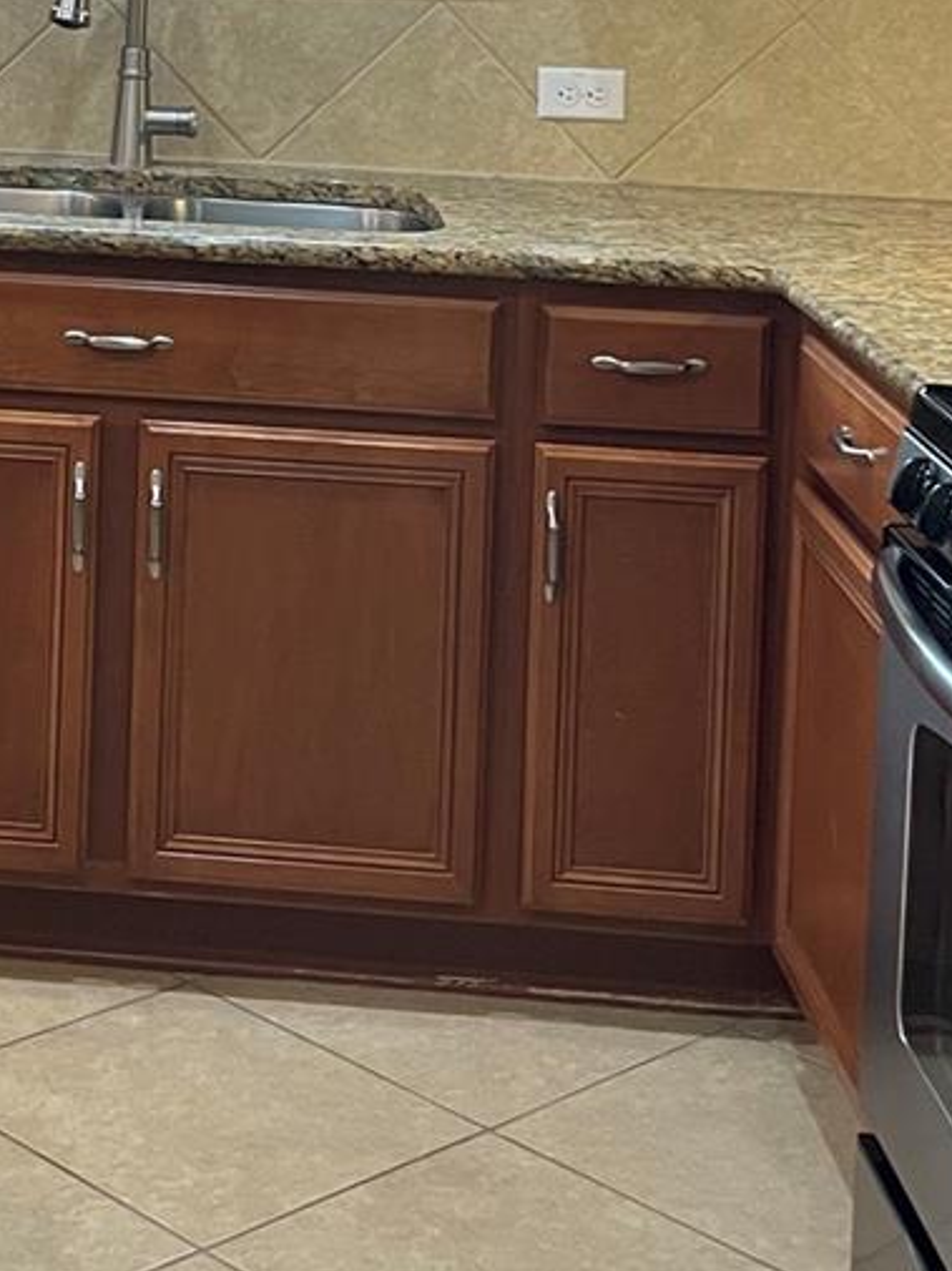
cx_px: -148
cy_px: -176
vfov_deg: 23.1
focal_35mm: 79
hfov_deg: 17.9
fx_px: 2899
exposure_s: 1/60
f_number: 1.6
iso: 80
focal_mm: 4.2
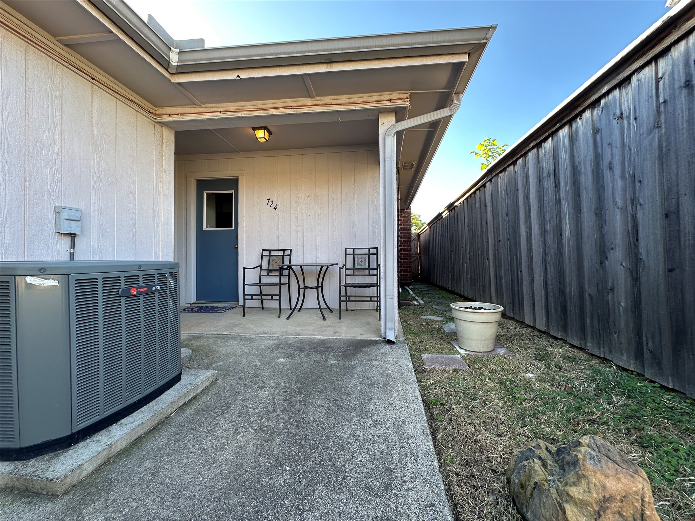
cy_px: 260
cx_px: 348
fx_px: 281
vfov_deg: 85.7
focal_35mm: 14
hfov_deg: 102.1
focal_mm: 2.22
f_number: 2.2
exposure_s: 1/99
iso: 40
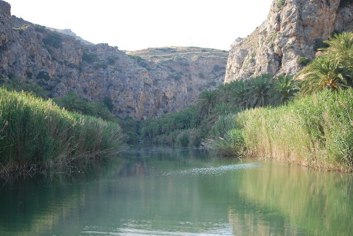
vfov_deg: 25.8
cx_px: 176
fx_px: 515
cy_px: 118
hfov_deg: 37.8
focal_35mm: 52
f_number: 1.8
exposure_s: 1/800
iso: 100
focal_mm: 35
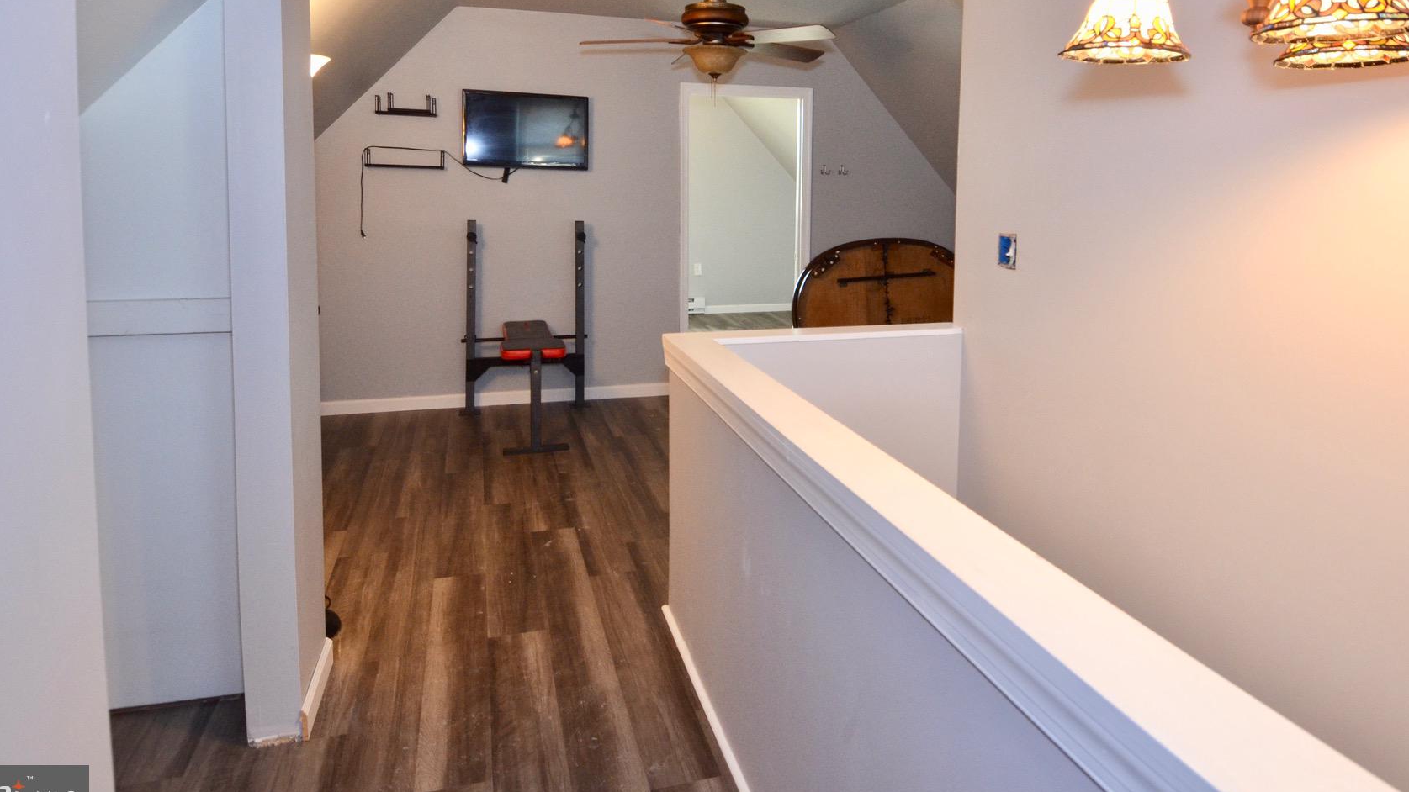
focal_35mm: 23
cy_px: 256
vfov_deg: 48.6
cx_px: 765
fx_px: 859
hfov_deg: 78.5
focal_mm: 12
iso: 800
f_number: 4
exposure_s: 1/50
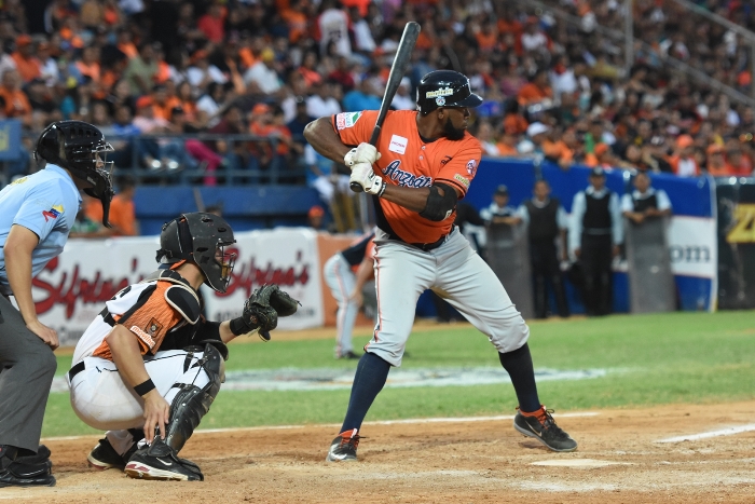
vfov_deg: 7.0
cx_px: 378
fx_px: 4090
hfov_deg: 10.5
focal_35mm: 195
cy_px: 252
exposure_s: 1/800
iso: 1600
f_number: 2.8
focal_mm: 130
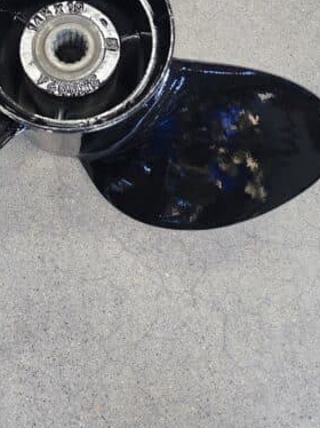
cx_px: 64
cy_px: 73
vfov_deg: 43.2
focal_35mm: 41
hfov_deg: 34.0
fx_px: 506
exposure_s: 1/120
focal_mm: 6.4
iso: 800
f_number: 1.8
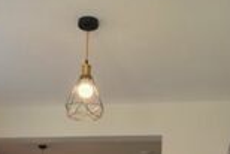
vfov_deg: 17.1
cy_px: 261
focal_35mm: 68
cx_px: 97
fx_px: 435
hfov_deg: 29.6
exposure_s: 1/60
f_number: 3.5
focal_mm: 10
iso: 400
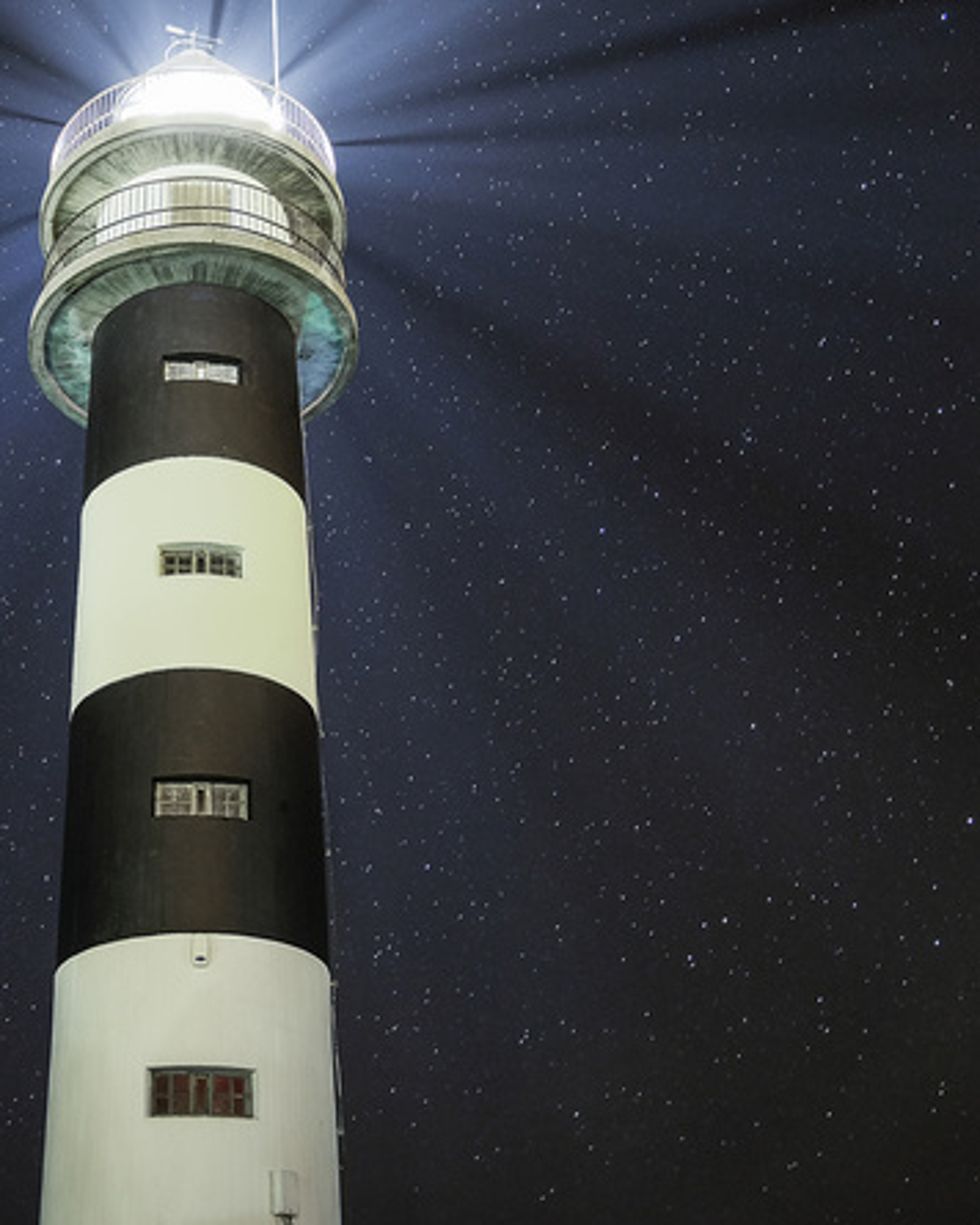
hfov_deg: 37.9
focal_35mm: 38
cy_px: 424
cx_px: 211
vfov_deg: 47.3
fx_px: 1378
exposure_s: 30
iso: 1000
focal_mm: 12
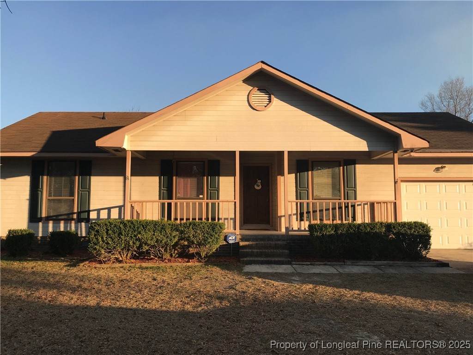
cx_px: 236
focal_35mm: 28
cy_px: 178
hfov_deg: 63.4
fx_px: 383
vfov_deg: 49.7
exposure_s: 1/791
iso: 20
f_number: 1.8
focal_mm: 3.99
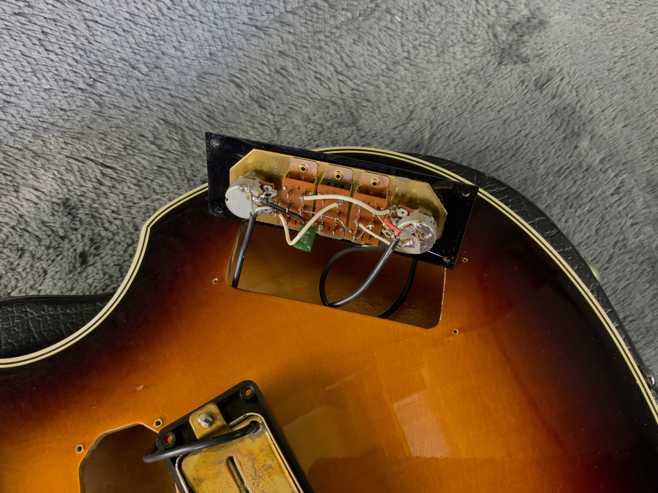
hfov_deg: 61.7
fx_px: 551
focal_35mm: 29
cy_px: 246
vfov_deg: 48.2
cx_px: 329
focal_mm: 3
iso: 160
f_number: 1.8
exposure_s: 1/60
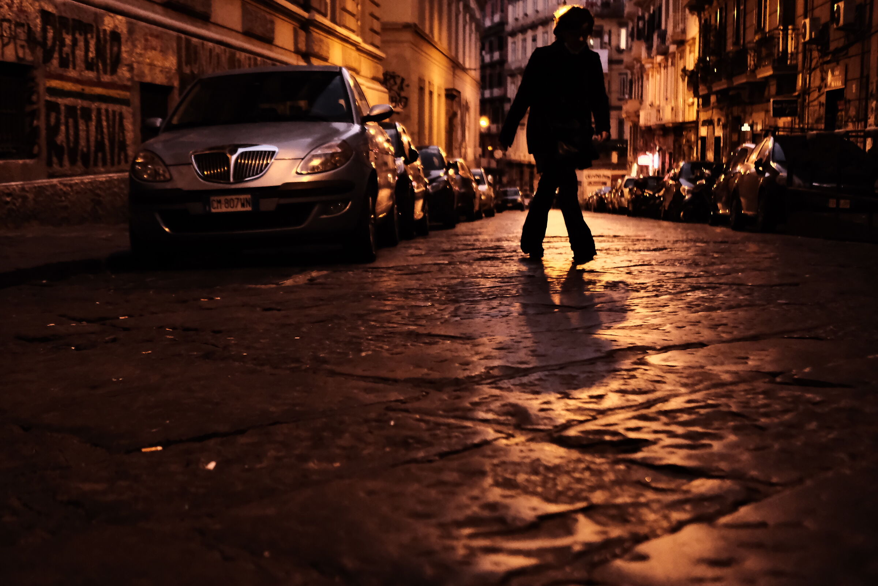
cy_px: 293
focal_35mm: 41
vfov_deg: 32.6
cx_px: 439
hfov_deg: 47.4
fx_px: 1000
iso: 8000
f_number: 2.8
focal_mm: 27
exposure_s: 1/180
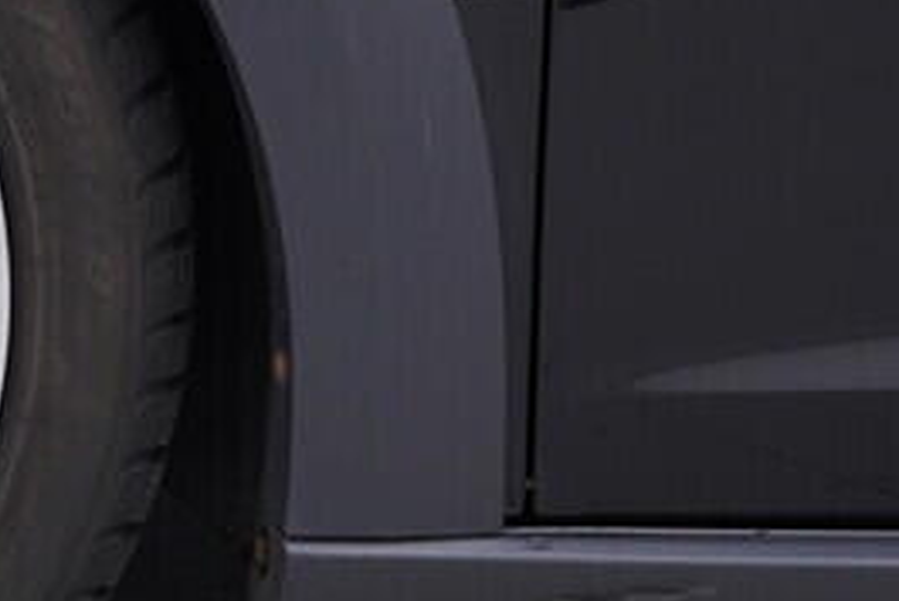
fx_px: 3473
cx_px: -560
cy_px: 192
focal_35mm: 139
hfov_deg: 13.6
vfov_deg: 9.9
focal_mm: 24
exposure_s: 1/60
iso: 125
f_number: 3.5
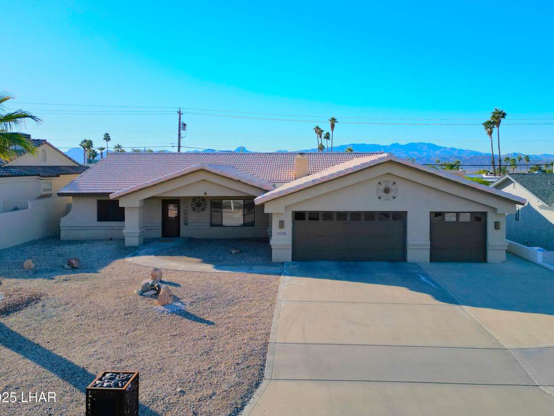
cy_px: 177
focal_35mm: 28
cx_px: 298
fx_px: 448
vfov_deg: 49.6
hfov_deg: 63.4
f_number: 1.7
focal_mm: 6.72
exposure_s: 1/4000
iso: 140
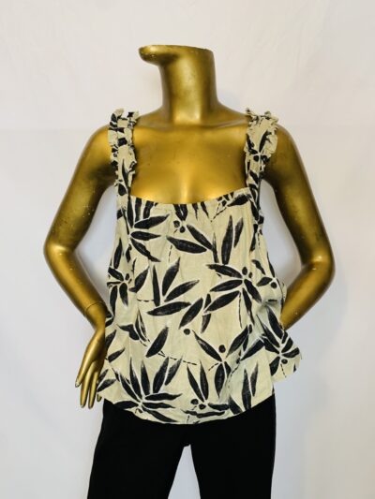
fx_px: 375
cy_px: 250
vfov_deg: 67.3
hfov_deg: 53.1
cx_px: 188
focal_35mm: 26
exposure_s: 1/50
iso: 160
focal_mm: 4.25
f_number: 1.8
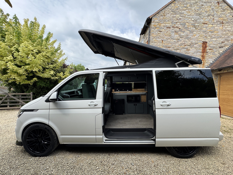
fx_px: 94
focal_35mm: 14
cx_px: 116
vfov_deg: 85.7
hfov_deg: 102.1
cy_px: 88
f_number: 2.2
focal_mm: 2.22
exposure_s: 1/741
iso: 50
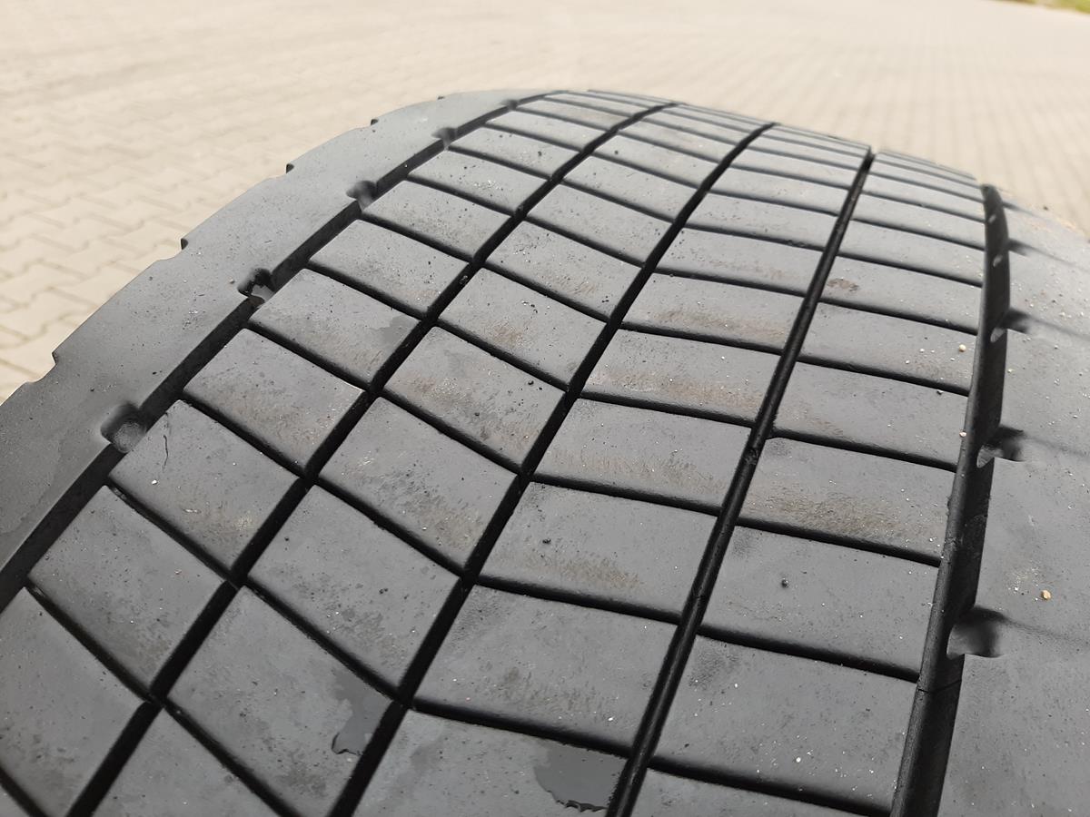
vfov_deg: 53.1
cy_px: 408
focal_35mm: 26
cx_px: 545
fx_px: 819
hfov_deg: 67.3
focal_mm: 3.93
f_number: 1.7
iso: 40
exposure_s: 1/207
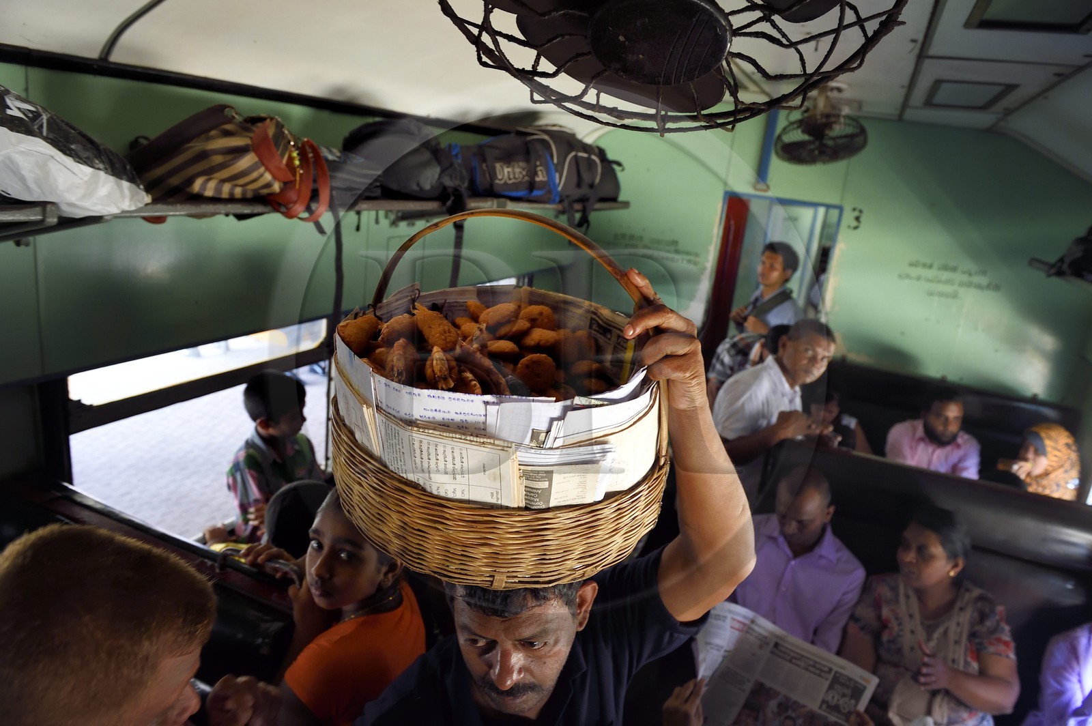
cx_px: 546
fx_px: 727
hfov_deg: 73.8
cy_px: 363
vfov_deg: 53.1
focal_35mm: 24
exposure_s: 1/60
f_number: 5
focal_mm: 24
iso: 1600
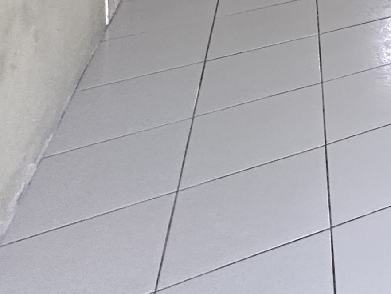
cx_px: 723
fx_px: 723
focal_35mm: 64
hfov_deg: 20.3
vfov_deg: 15.8
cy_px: -351
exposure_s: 1/50
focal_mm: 2.22
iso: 250
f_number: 2.2
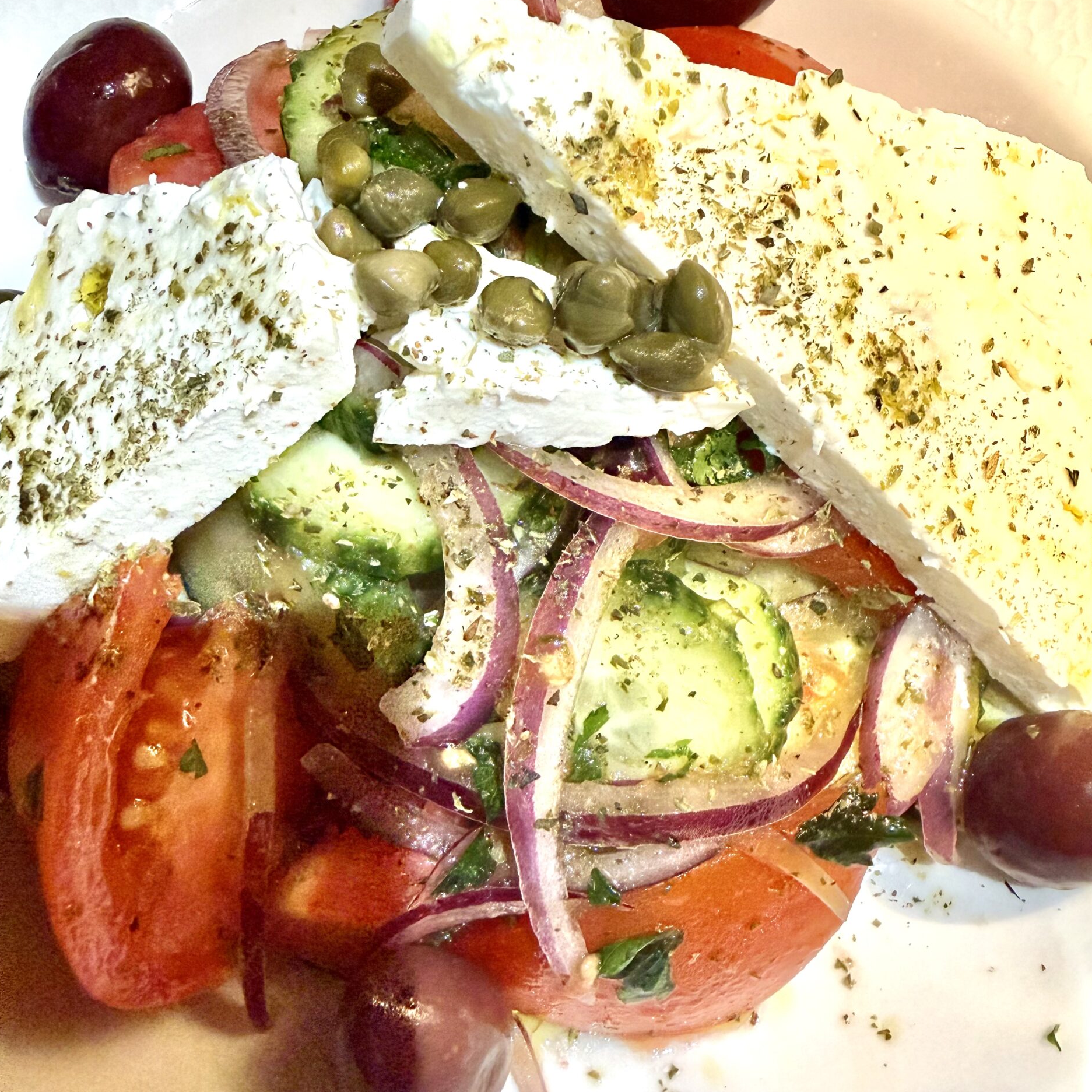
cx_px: 554
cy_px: 486
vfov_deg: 55.5
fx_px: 1035
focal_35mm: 29
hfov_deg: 55.6
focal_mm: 2.22
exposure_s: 1/120
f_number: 2.2
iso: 320
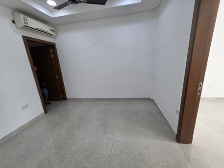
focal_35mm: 13
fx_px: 84
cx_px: 112
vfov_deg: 89.9
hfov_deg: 106.2
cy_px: 84
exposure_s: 1/100
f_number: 1.9
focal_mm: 2.2
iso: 160
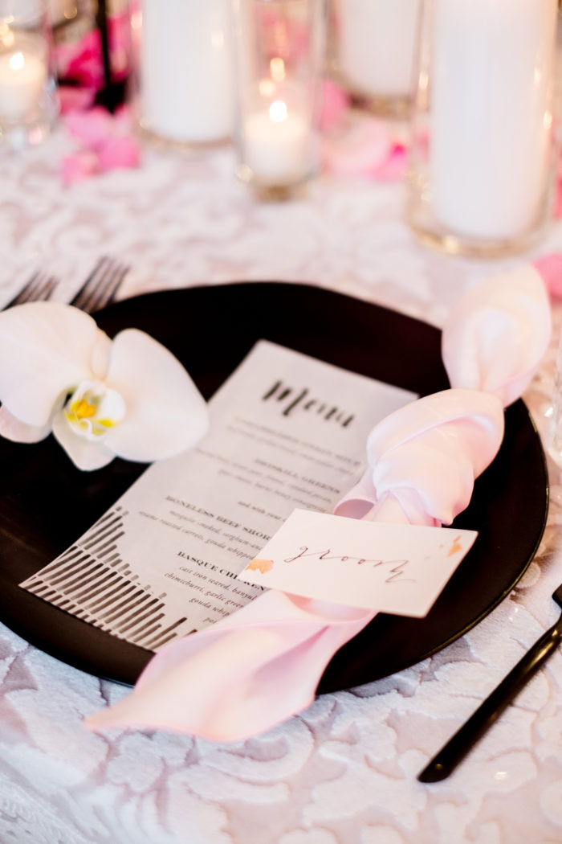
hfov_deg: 25.5
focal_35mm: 53
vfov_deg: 37.5
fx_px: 1241
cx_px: 281
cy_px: 422
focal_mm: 35
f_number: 1.4
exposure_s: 1/200
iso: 500
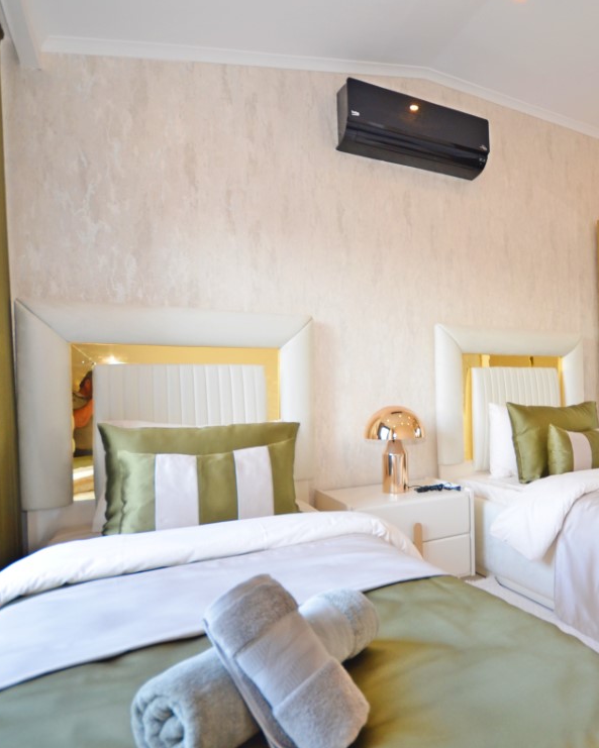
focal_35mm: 22
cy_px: 378
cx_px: 458
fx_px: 487
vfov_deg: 75.0
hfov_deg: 59.4
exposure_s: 1/60
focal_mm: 10
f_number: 4
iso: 360
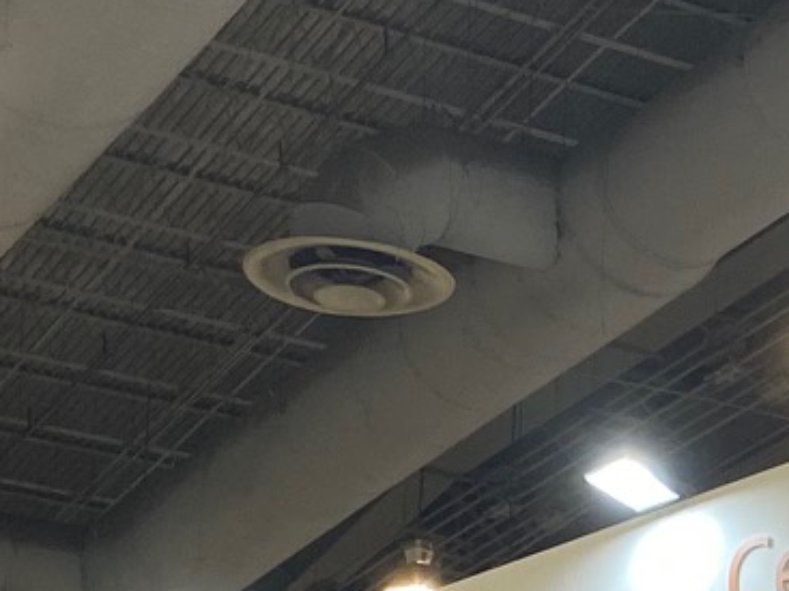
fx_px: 3258
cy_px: 1201
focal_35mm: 143
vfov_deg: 9.6
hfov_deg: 12.5
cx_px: 1440
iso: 64
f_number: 1.8
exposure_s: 1/60
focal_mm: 4.25
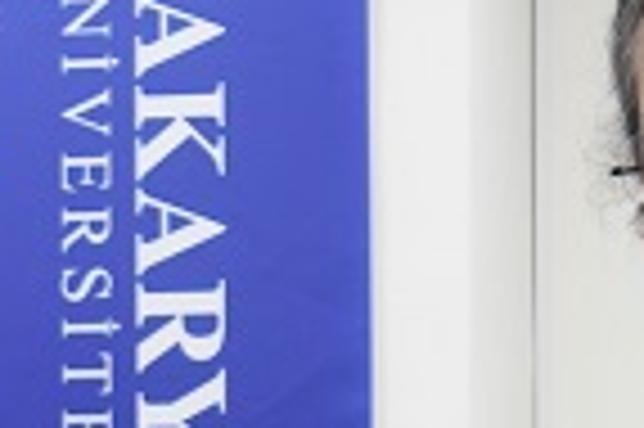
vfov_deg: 8.0
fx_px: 3020
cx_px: 529
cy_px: 568
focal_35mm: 169
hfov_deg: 12.1
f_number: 4.5
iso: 1600
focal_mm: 24
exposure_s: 1/250
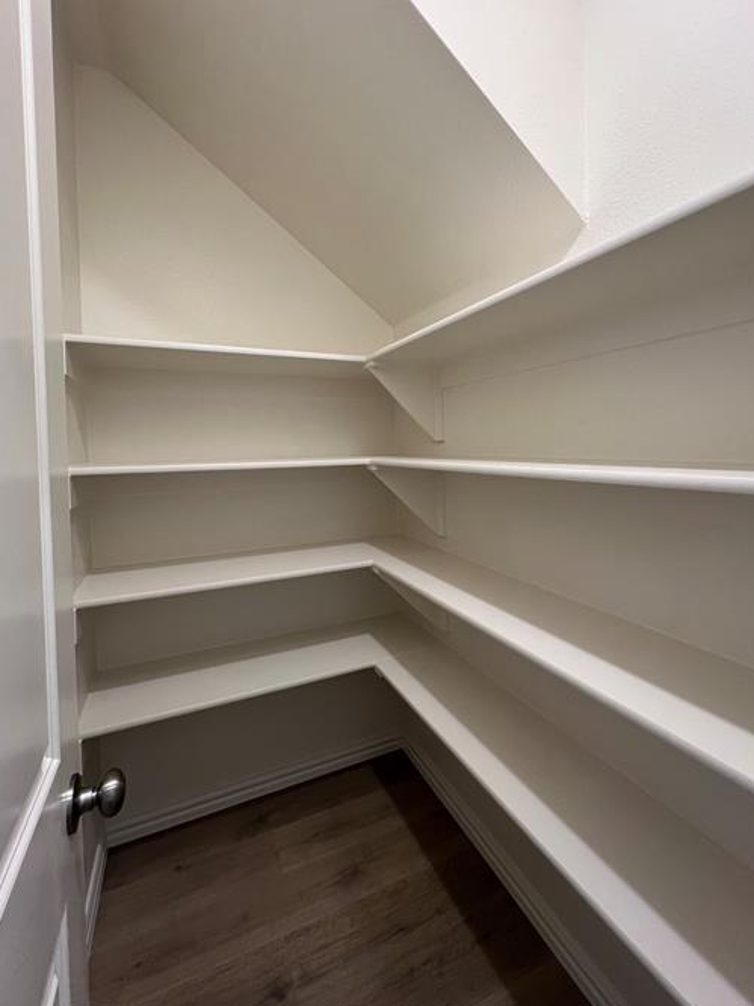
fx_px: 436
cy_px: 458
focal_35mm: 15
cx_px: 409
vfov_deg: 97.9
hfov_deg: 81.5
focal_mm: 1.57
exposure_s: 1/120
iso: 200
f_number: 1.8
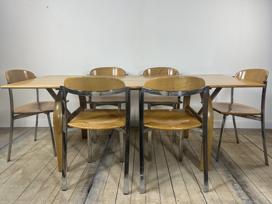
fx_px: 189
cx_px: 136
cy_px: 102
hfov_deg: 71.6
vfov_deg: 56.8
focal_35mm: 24
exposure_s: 1/100
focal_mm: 6.86
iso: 100
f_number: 1.78
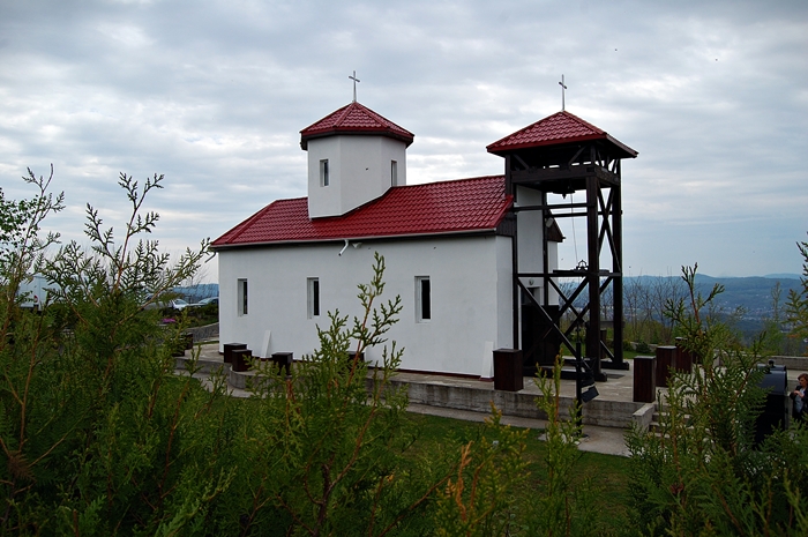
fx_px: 605
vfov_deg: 47.8
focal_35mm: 27
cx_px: 404
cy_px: 268
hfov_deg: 67.4
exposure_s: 1/400
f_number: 10
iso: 200
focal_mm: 18
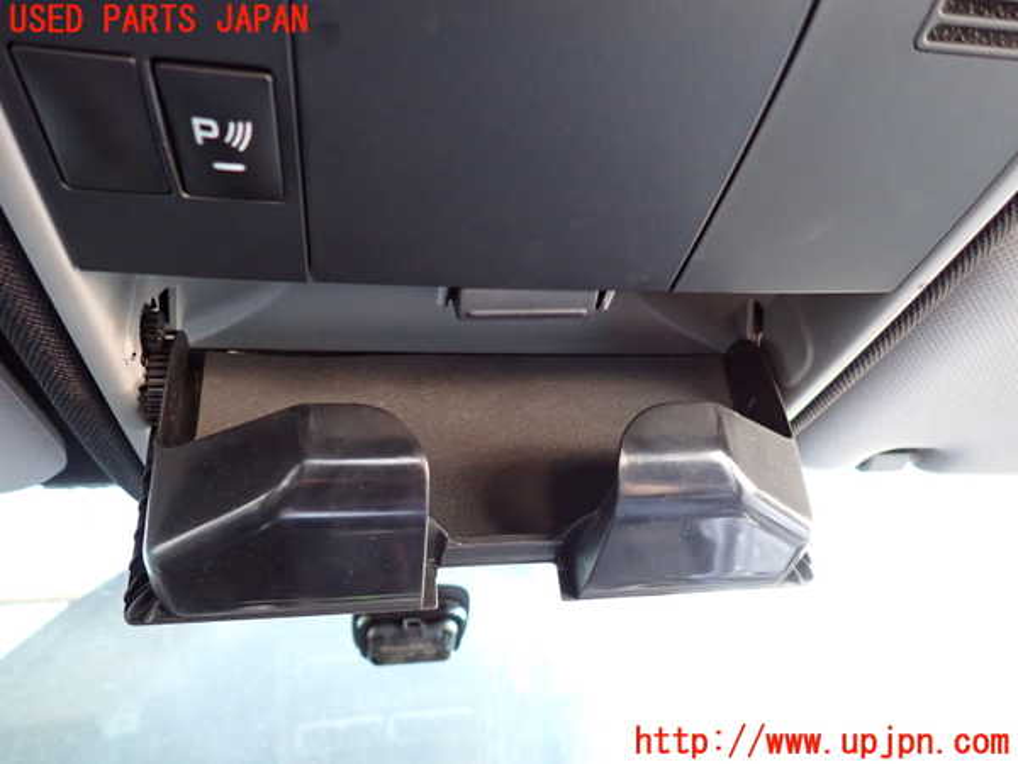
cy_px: 382
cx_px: 509
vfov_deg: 54.9
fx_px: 735
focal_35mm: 25
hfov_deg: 69.4
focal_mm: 4.5
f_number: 2
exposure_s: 1/30
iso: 800
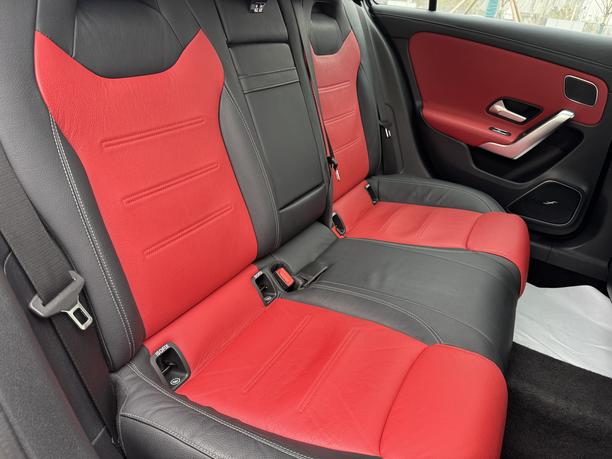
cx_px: 306
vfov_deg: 56.8
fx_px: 424
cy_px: 230
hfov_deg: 71.6
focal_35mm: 24
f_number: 1.78
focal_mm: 6.76
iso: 200
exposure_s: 1/121
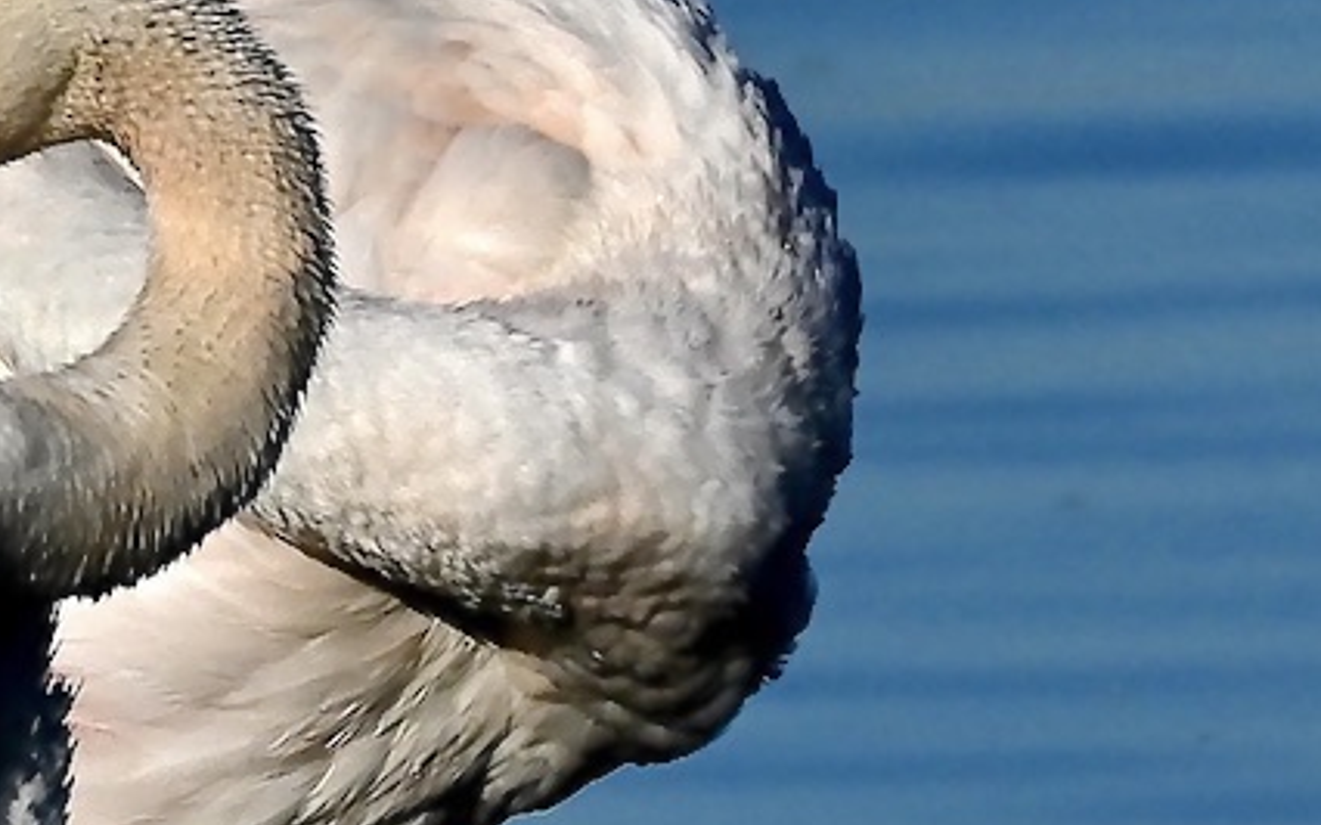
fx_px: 153902
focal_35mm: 4276
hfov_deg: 0.5
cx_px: -282
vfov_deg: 0.3
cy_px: 1270
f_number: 9
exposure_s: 1/4000
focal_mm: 560
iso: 360
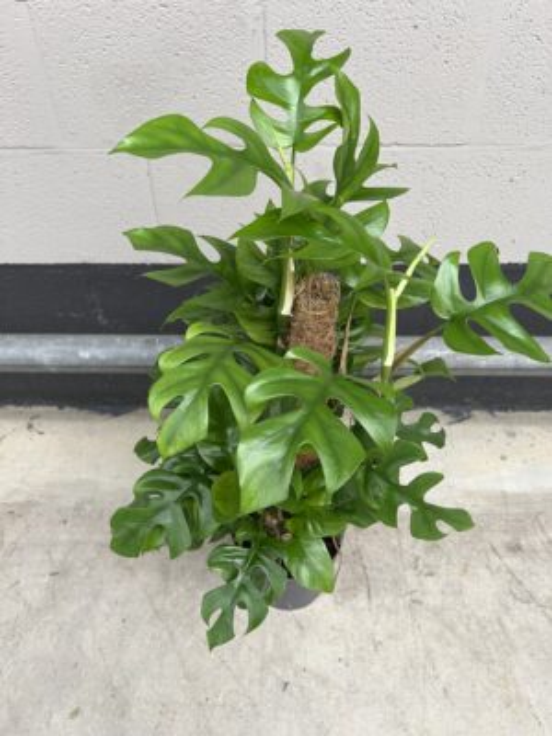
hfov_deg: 53.1
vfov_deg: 67.3
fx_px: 553
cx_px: 276
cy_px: 368
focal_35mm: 26
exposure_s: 1/91
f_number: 1.5
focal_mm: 5.7
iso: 125
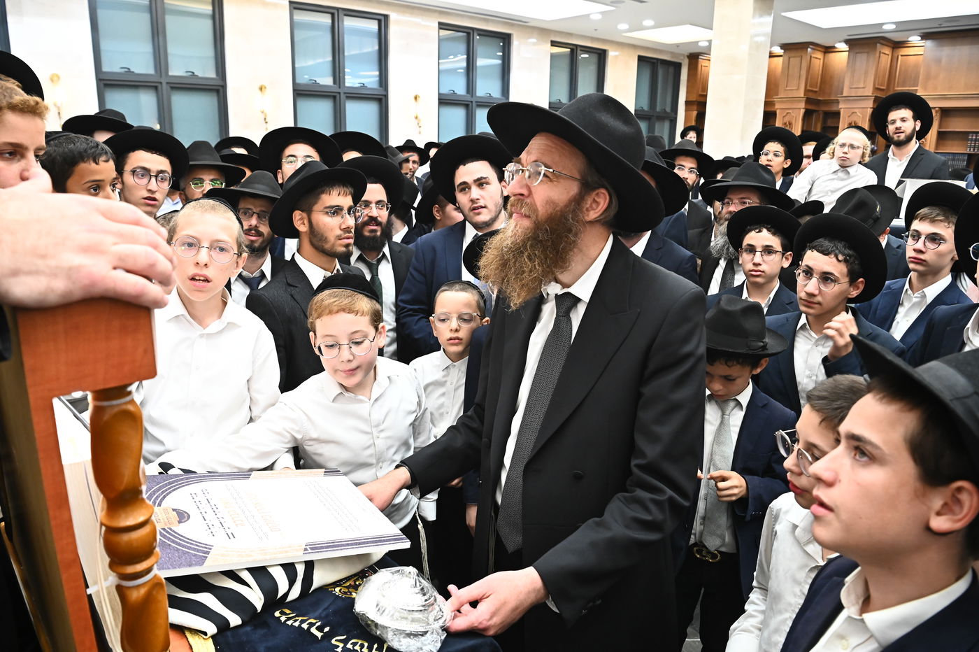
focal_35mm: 24
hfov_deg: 73.8
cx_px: 490
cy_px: 326
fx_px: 652
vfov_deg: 53.1
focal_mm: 24
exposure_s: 1/160
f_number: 6.3
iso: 3200
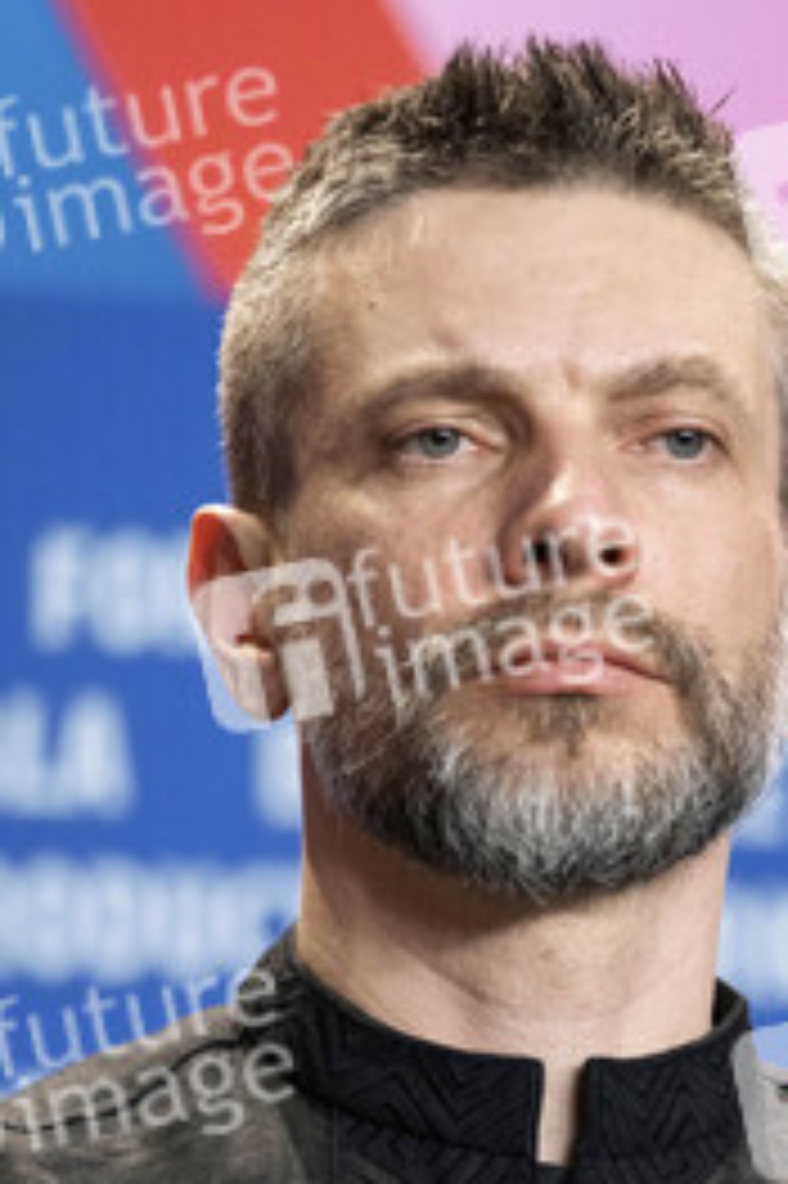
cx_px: 554
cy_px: 851
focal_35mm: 320
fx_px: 10520
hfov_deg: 4.3
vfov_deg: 6.4
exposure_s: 1/240
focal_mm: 140
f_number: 2.8
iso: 2500
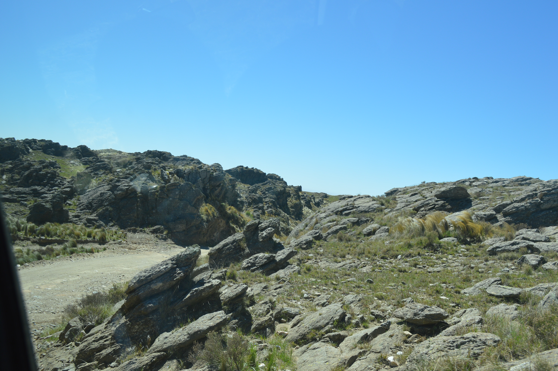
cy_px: 186
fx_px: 558
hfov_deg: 53.2
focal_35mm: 36
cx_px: 279
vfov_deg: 36.8
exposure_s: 1/200
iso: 100
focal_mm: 24
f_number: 7.1
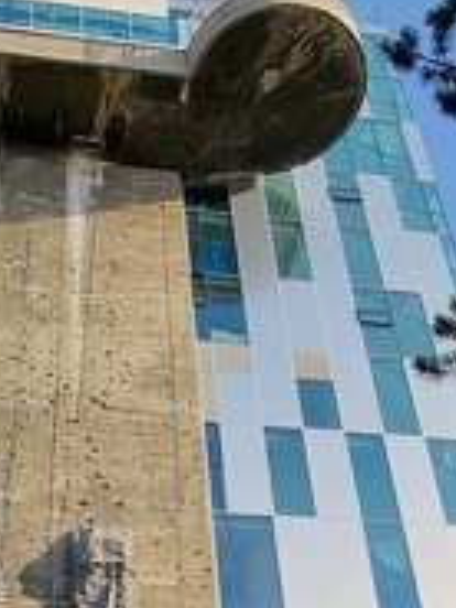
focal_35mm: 46
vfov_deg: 38.9
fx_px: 808
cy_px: 522
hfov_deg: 31.0
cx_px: 119
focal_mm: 2.2
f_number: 2.2
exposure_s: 1/646
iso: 50
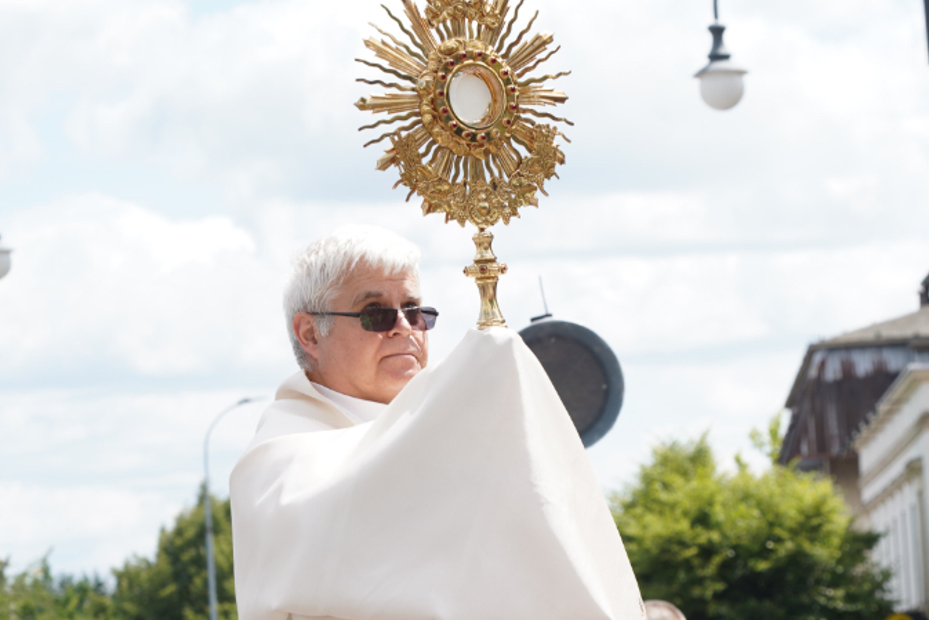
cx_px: 843
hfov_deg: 10.4
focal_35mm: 197
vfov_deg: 7.0
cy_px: 487
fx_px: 5084
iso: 100
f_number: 8
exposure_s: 1/160
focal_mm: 102
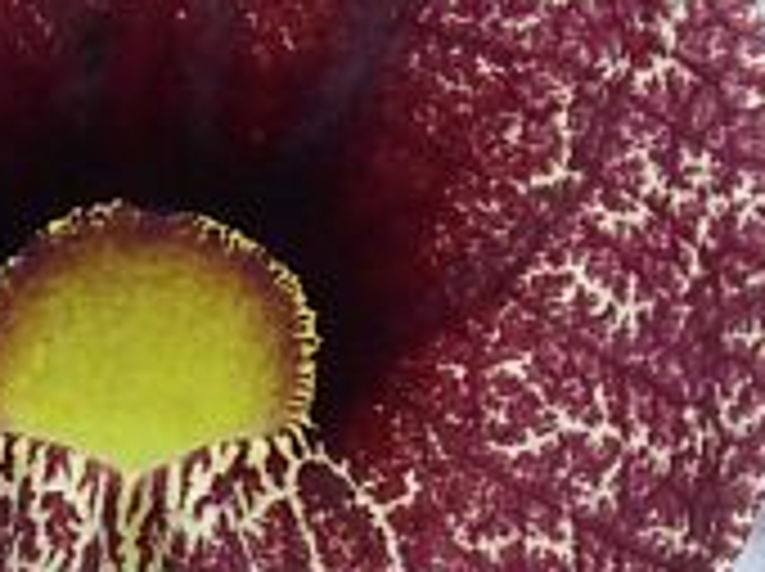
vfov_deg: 1.8
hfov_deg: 2.5
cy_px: 450
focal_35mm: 808
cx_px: 158
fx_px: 17831
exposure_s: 1/60
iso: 400
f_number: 8
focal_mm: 38.4
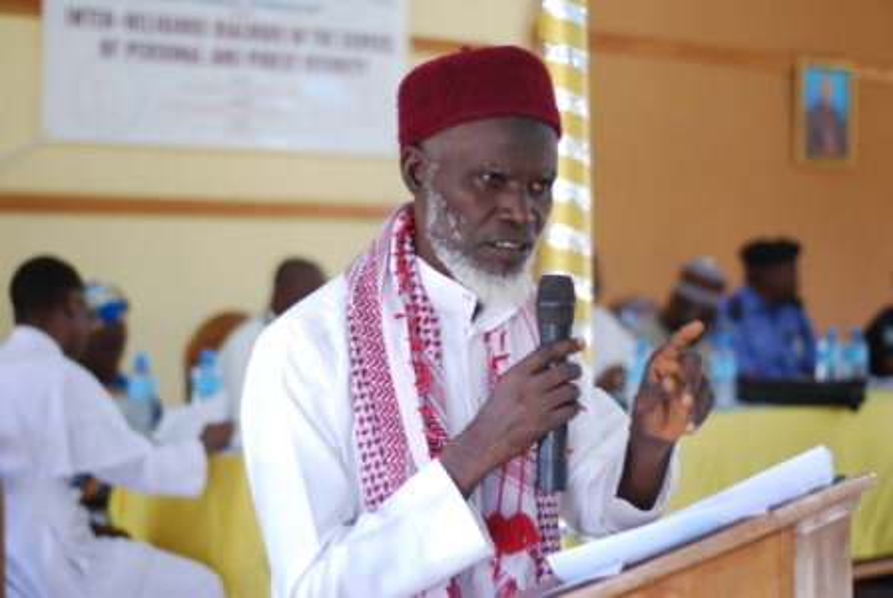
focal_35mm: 75
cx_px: 446
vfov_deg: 18.2
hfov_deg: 27.0
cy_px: 299
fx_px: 1863
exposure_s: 1/50
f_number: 1.8
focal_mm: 50
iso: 200
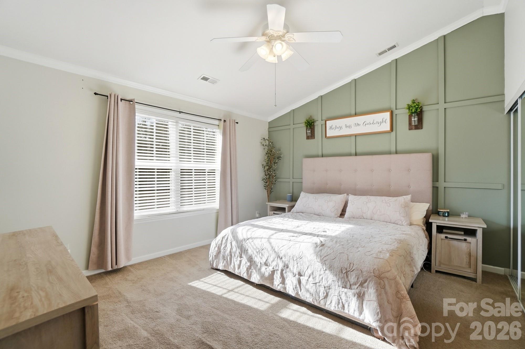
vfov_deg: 77.2
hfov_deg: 100.5
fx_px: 218
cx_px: 262
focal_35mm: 15
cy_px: 174
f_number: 4
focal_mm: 10
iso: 100
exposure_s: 1/2000
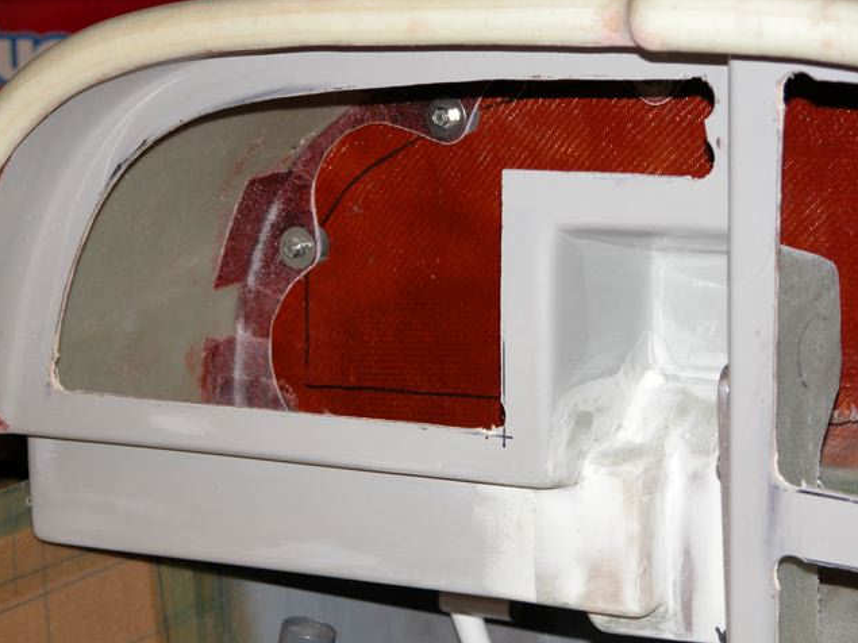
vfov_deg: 11.8
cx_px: 428
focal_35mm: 126
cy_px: 320
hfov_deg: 15.6
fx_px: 3122
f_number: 3.8
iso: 100
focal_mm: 31.9
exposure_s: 1/125
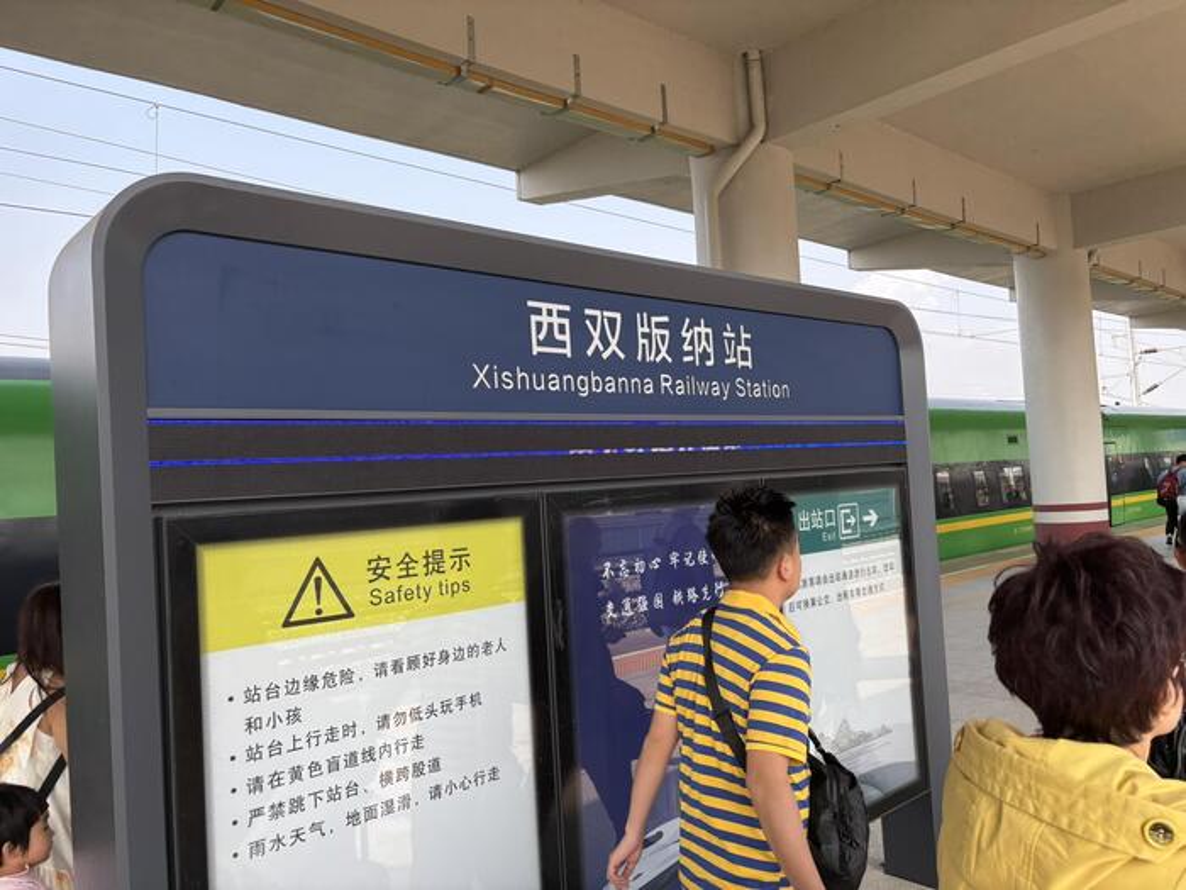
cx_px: 593
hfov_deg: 67.3
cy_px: 445
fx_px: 891
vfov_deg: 53.1
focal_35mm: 26
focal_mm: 5.96
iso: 50
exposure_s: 1/597
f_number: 1.6
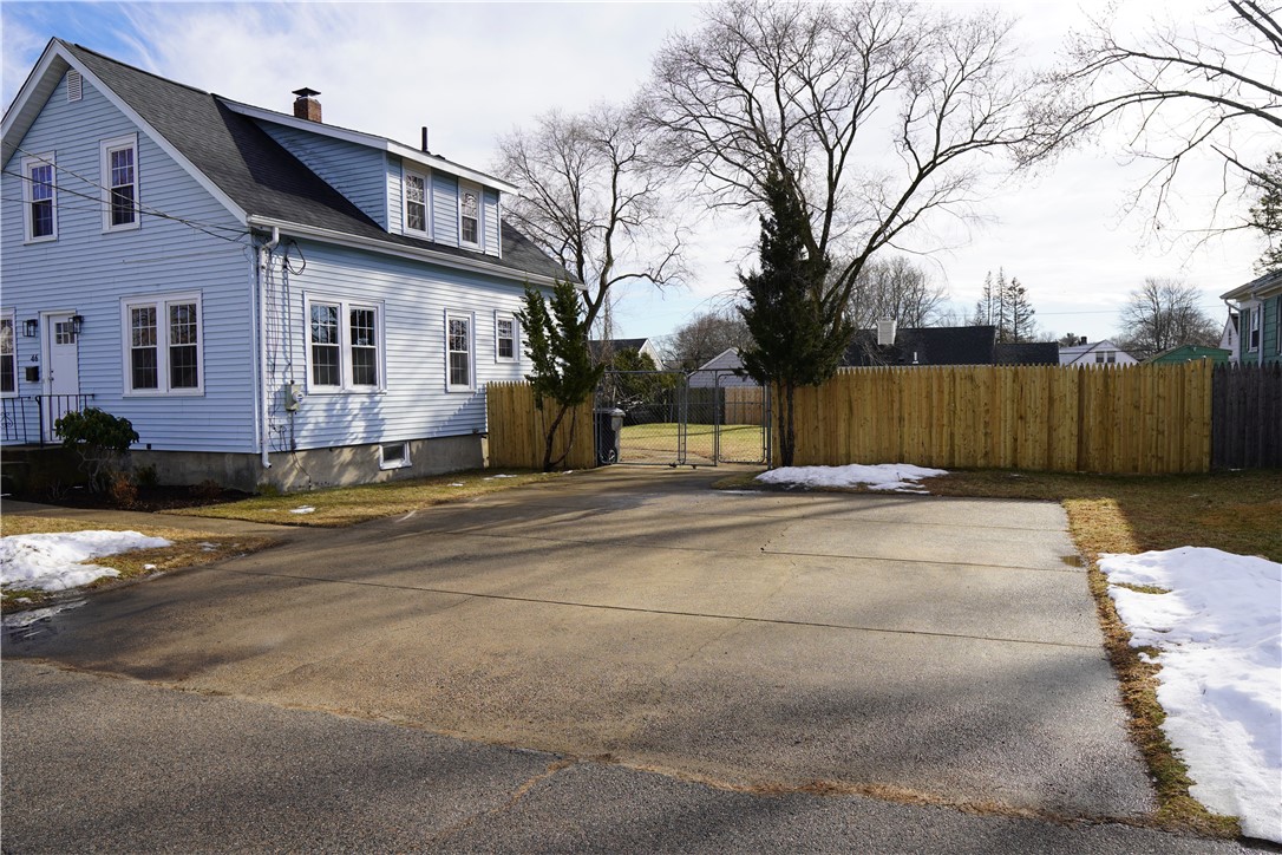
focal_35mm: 24
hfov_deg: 73.7
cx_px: 641
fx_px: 855
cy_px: 428
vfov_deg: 53.1
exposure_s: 1/500
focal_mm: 16
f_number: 5
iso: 100
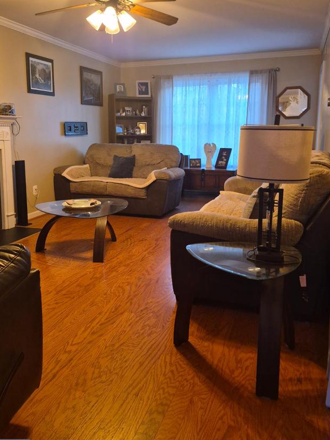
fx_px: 381
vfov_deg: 59.6
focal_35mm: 30
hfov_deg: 46.8
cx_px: 152
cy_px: 183
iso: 500
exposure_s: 1/120
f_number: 1.8
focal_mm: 5.4
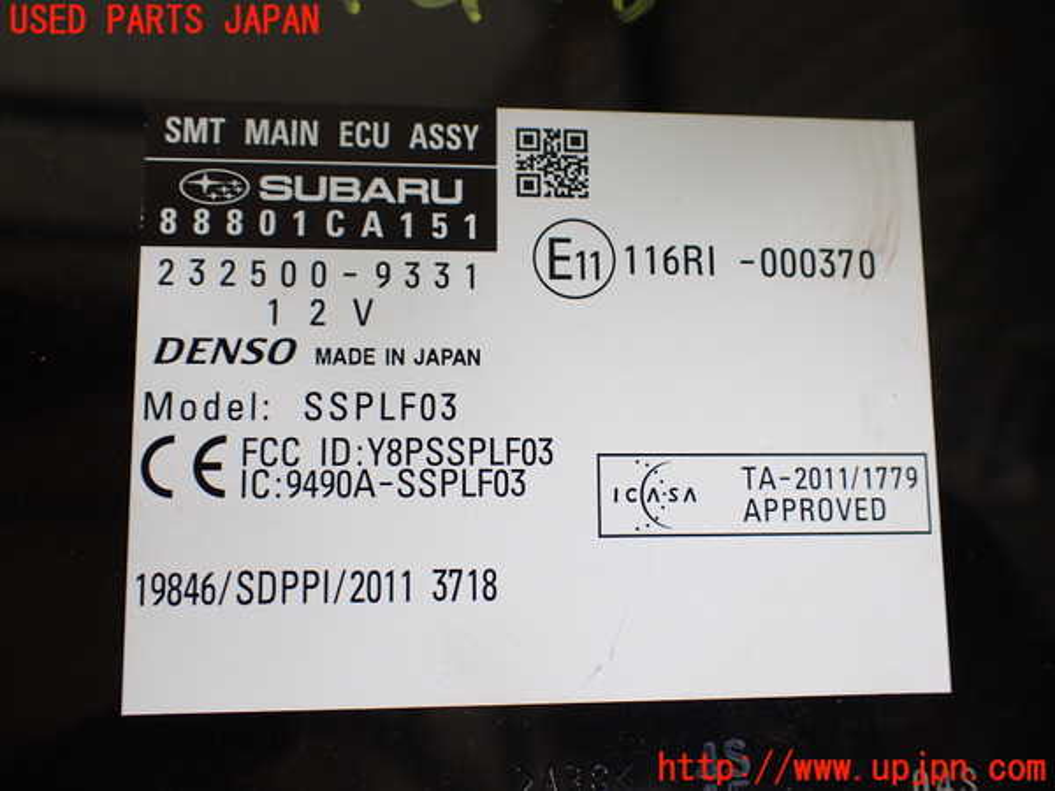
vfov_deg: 46.8
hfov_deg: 60.0
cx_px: 528
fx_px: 914
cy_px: 396
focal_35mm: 30
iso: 160
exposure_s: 1/125
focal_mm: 5.4
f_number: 2.3
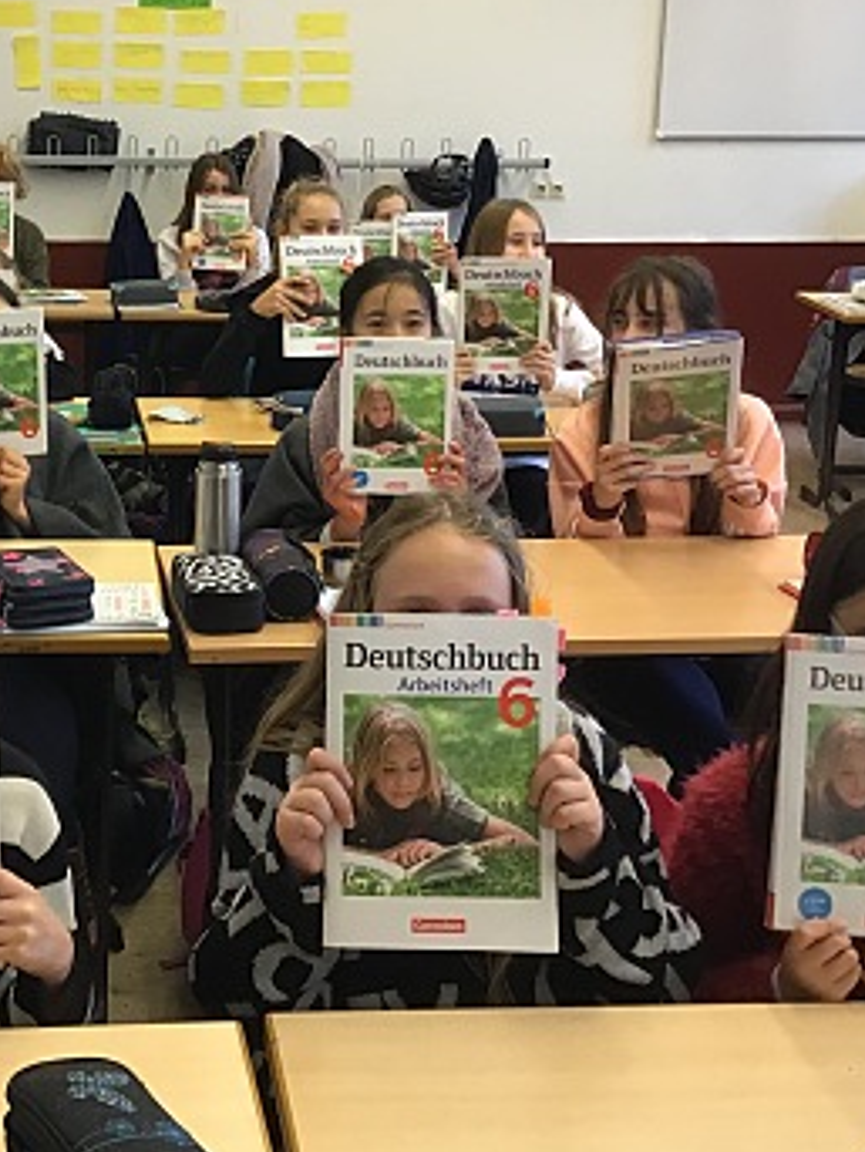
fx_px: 1764
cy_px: 450
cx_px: 163
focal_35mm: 53
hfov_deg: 27.0
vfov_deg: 36.0
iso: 100
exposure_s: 1/33
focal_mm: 3.3
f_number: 2.4
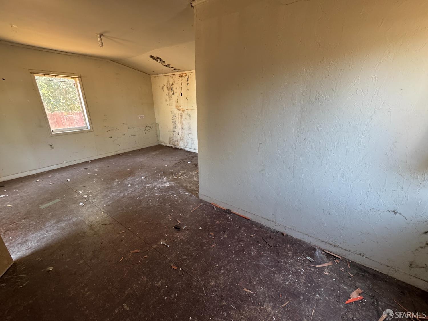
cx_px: 214
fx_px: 173
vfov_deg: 85.7
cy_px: 160
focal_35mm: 14
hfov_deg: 102.1
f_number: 2.2
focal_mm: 2.22
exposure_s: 1/87
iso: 320
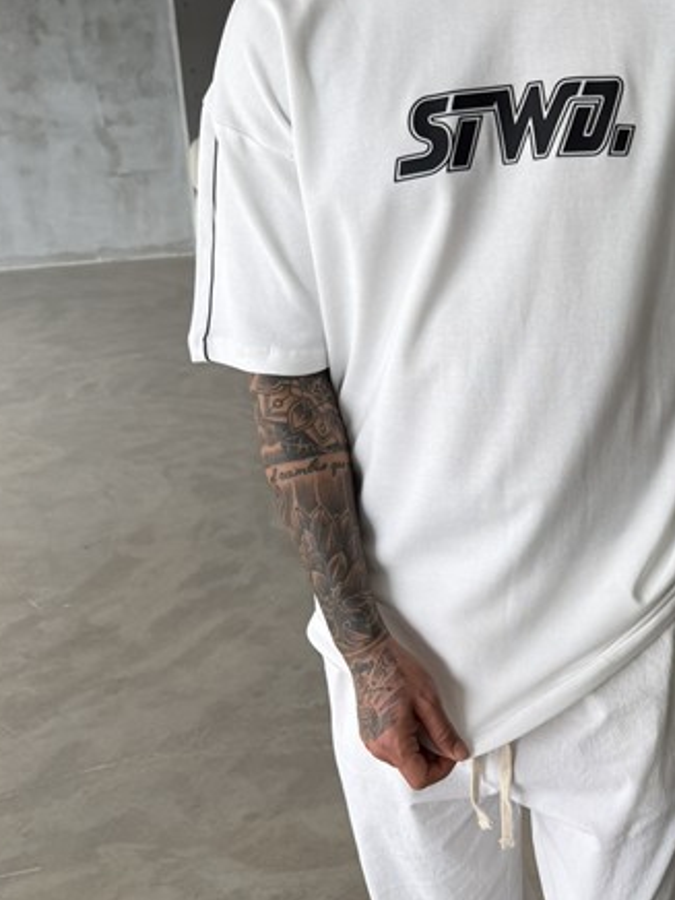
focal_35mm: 44
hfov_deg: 32.4
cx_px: 489
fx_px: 1144
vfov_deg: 42.6
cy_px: 574
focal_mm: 6.76
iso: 64
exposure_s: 1/211
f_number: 1.78
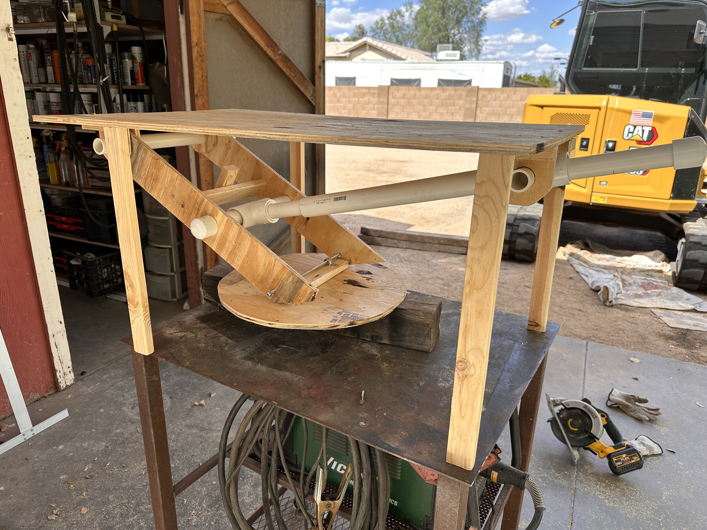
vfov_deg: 56.8
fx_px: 490
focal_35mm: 24
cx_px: 354
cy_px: 265
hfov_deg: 71.6
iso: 80
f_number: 1.78
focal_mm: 6.86
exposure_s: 1/1144
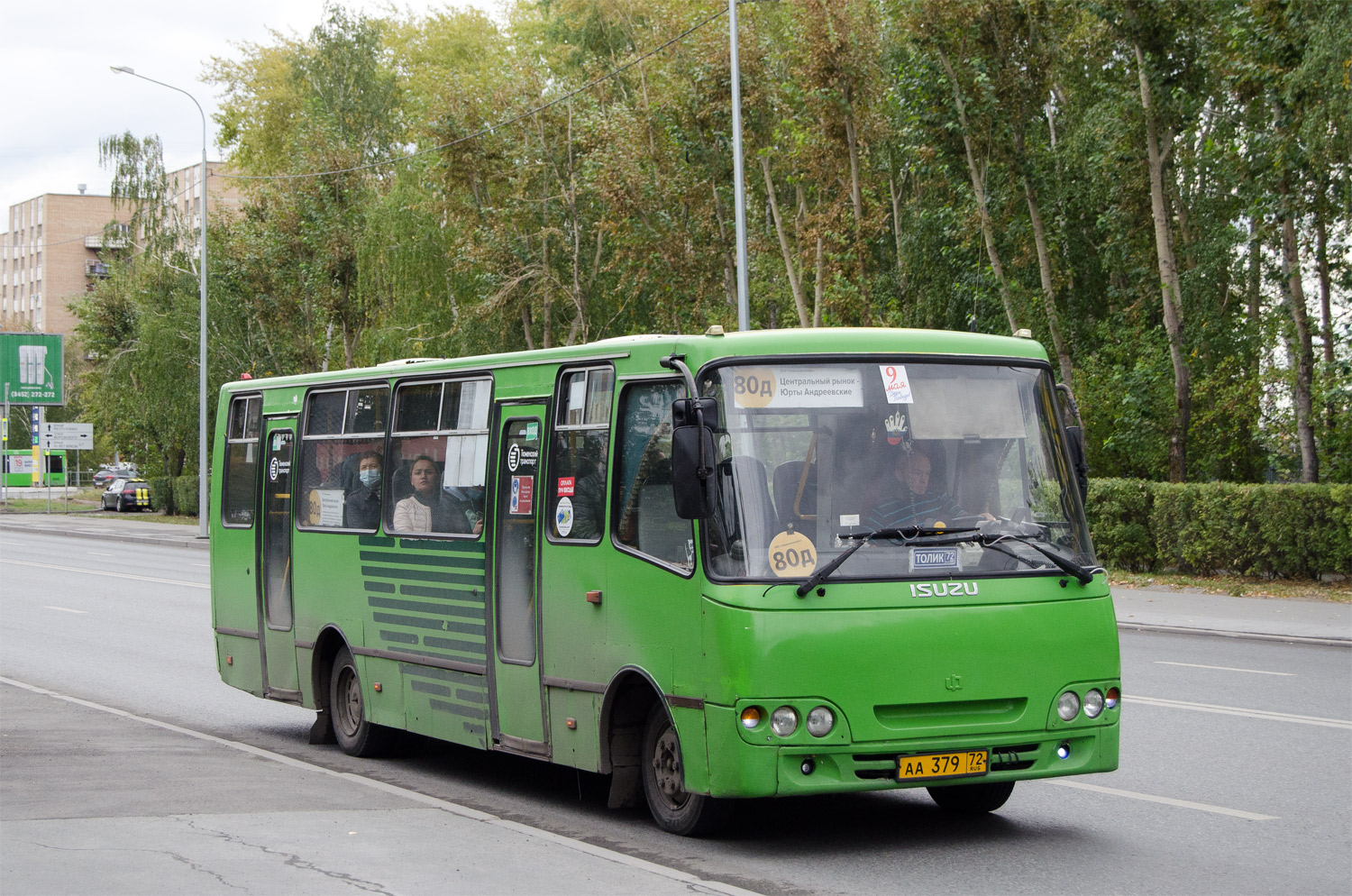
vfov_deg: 21.5
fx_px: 2361
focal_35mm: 63
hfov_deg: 31.9
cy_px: 448
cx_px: 676
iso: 560
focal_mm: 42
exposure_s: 1/1000
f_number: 5
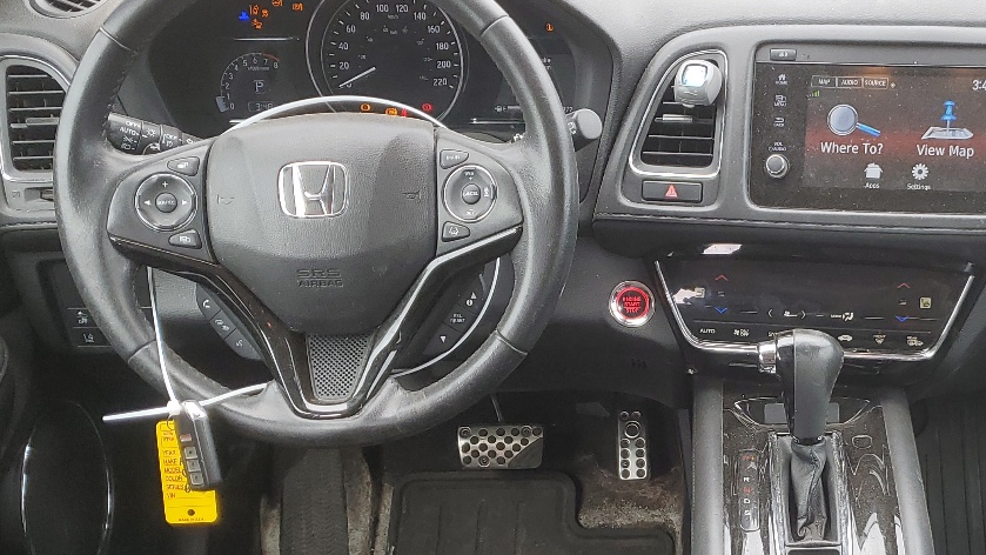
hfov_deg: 37.1
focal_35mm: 54
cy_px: 507
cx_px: 792
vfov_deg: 21.7
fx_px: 1412
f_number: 1.5
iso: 50
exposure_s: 1/196
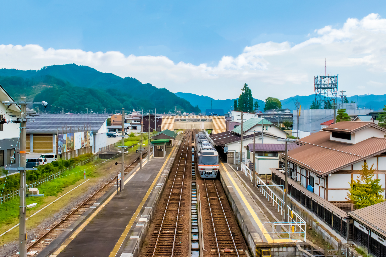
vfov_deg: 34.2
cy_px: 128
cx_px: 193
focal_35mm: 39
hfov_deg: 49.6
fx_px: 418
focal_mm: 26
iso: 3200
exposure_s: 1/2000
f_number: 14
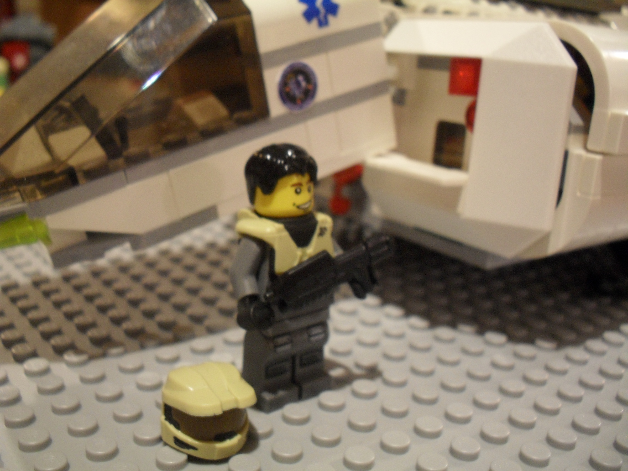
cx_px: 314
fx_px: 635
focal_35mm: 35
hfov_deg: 52.6
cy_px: 236
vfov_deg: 40.7
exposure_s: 1/3
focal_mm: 6.3
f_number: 3.2
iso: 200
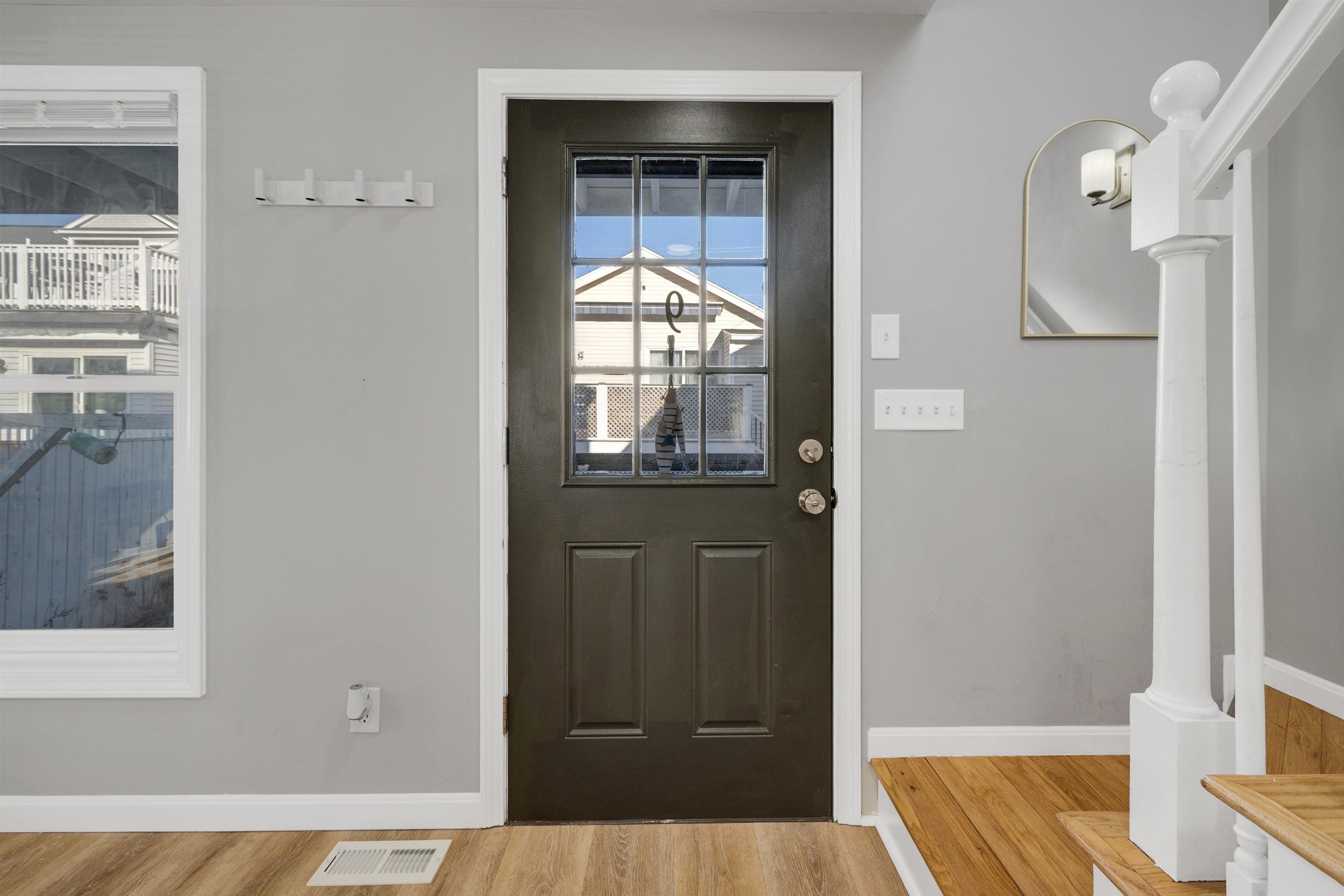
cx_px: 672
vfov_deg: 77.3
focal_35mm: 15
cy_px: 448
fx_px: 560
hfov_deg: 100.4
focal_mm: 10
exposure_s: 1/100
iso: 500
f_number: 7.1
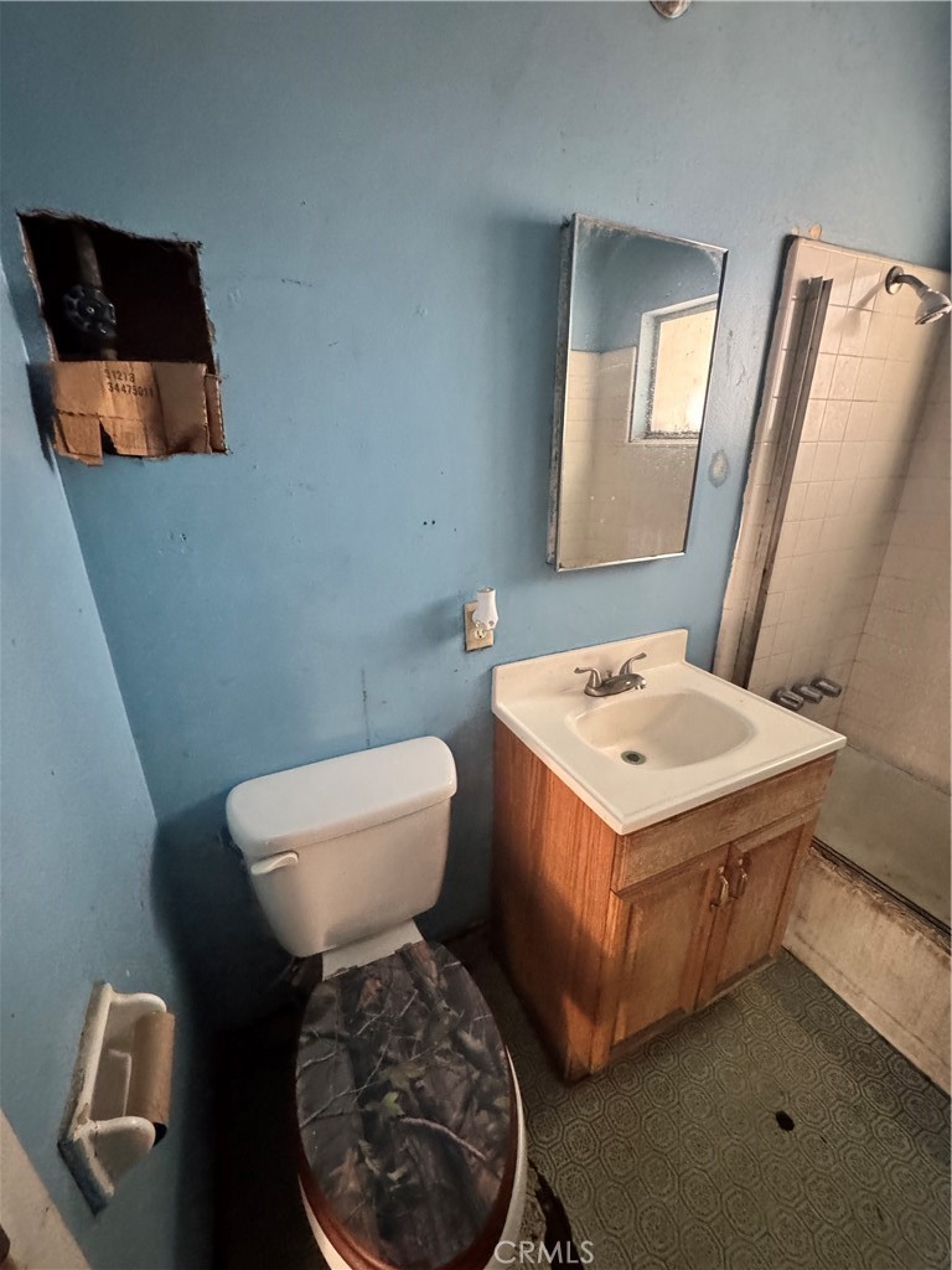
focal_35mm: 14
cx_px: 476
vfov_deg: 102.1
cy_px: 635
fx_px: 513
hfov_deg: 85.7
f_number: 2.2
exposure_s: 1/46
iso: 1250
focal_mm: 2.22
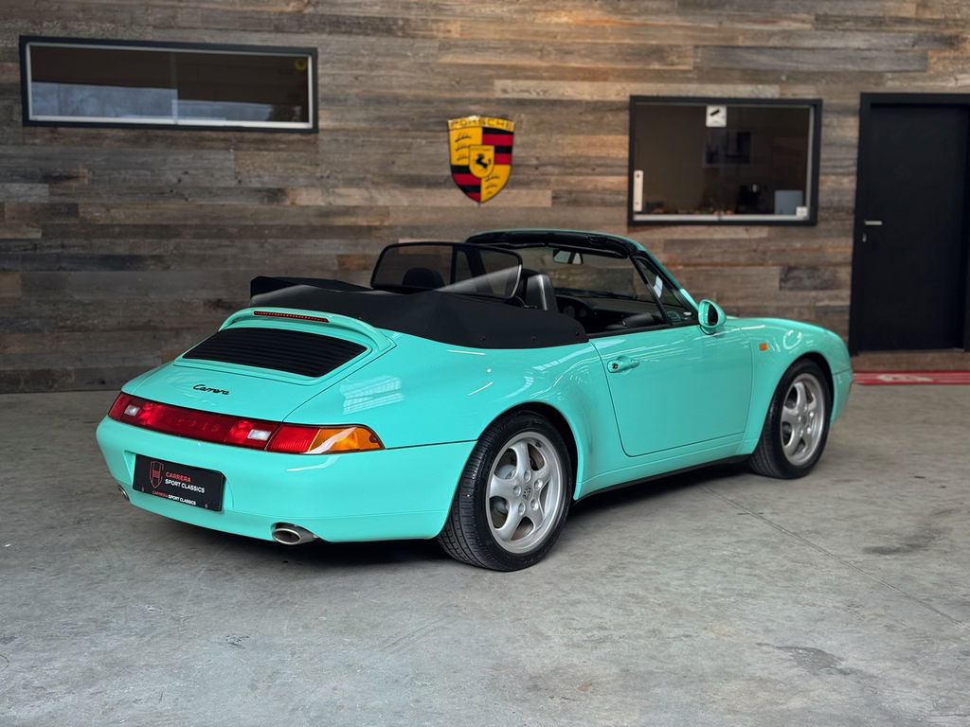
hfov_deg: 39.7
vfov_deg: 30.3
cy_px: 364
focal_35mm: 48
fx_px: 1345
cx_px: 485
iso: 64
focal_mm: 6.76
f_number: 1.78
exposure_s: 1/425
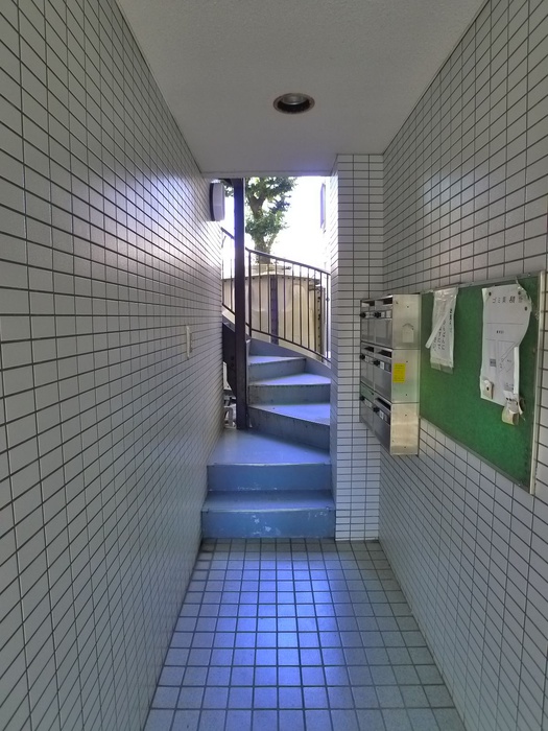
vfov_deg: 71.6
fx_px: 507
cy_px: 366
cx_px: 274
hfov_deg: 56.8
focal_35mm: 24
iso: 400
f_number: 2
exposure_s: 1/60
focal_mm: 5.1
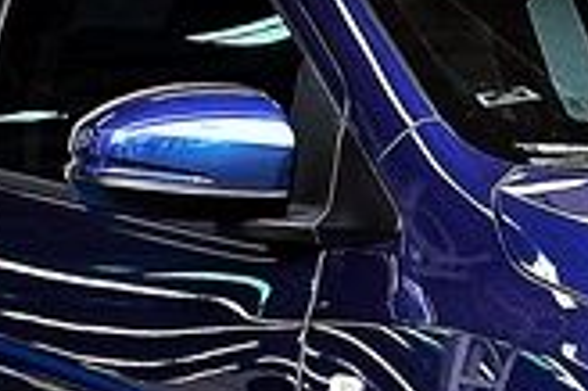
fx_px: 4667
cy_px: 126
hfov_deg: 6.9
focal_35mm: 286
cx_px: 1319
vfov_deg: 4.8
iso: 320
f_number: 7.1
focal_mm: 26
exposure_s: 1/100
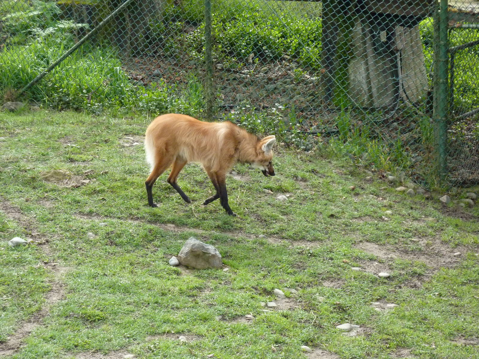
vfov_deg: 12.5
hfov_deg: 16.6
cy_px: 180
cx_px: 240
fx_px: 1647
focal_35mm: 119
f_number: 4.4
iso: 400
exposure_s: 1/500
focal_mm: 19.5
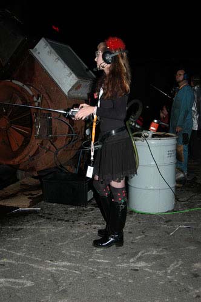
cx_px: 100
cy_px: 151
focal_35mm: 36
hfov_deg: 36.8
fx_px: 302
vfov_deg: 53.2
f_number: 4.8
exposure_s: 1/60
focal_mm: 24
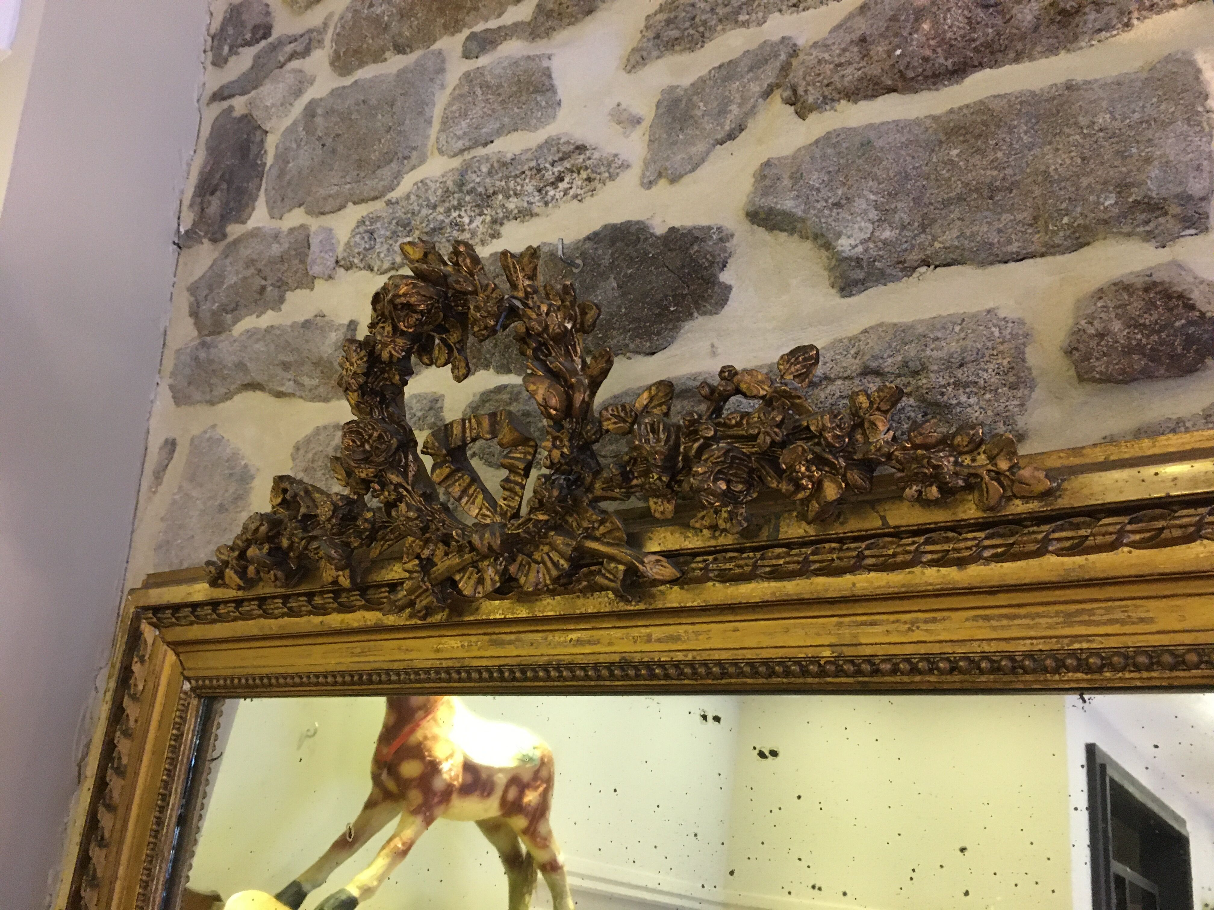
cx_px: 607
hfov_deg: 61.7
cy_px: 455
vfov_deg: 48.2
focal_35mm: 29
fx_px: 1017
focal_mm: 4.15
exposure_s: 1/25
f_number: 2.2
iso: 200
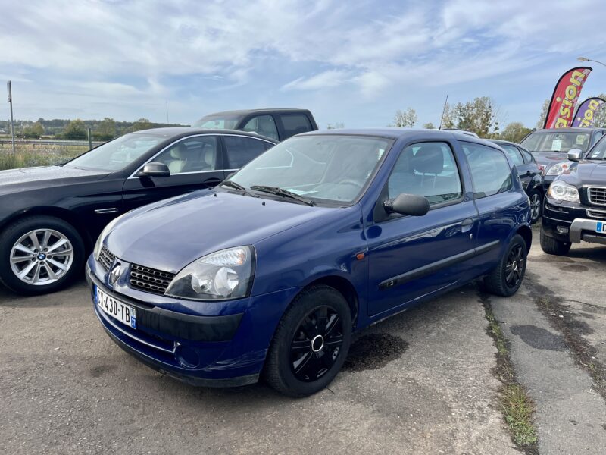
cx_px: 303
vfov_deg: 53.1
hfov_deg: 67.3
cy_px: 228
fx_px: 455
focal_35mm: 26
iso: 50
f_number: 1.6
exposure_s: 1/1992
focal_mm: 5.1
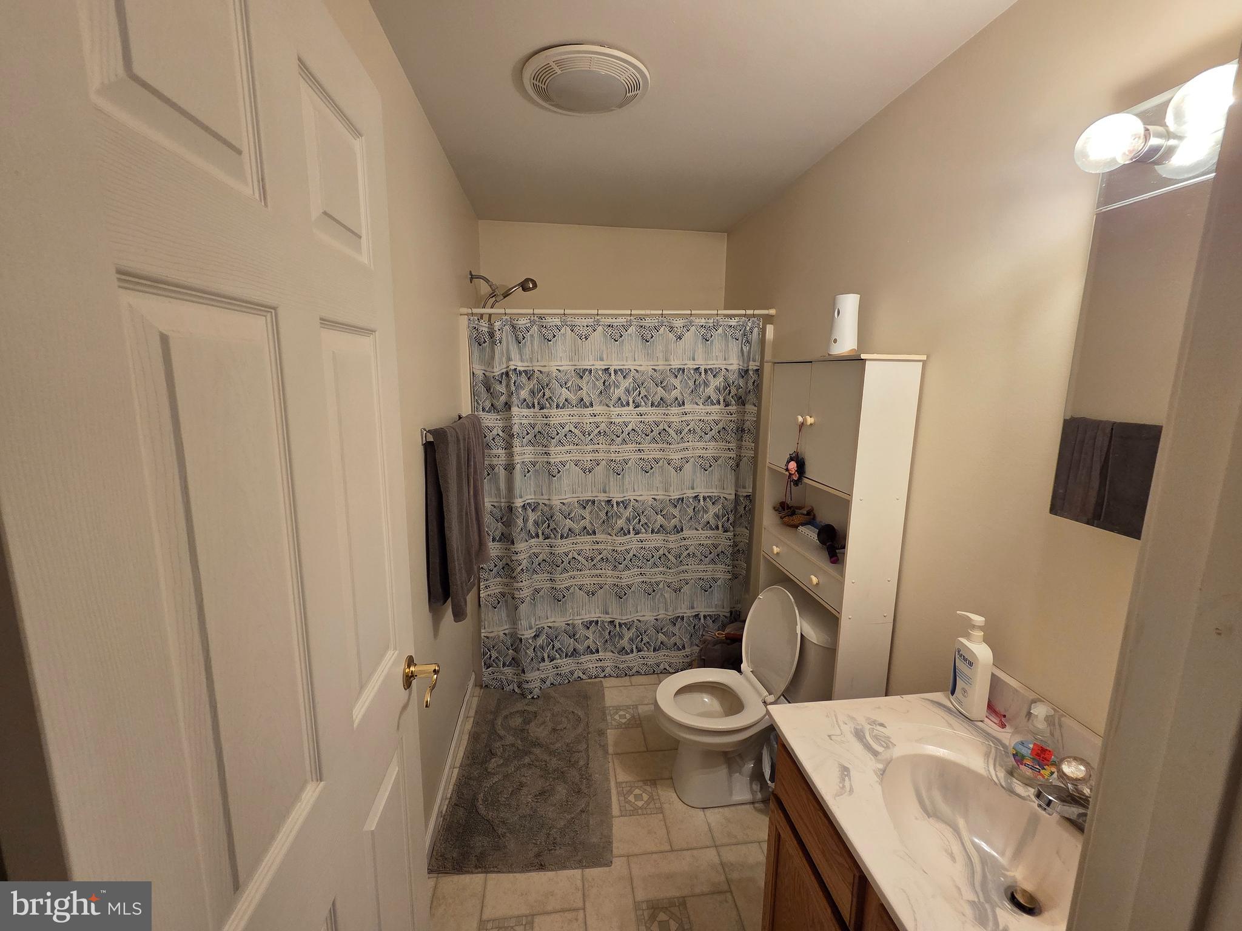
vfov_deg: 89.9
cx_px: 621
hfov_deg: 106.2
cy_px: 466
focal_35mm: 13
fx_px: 466
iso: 250
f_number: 2.2
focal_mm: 2.2
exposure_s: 1/60
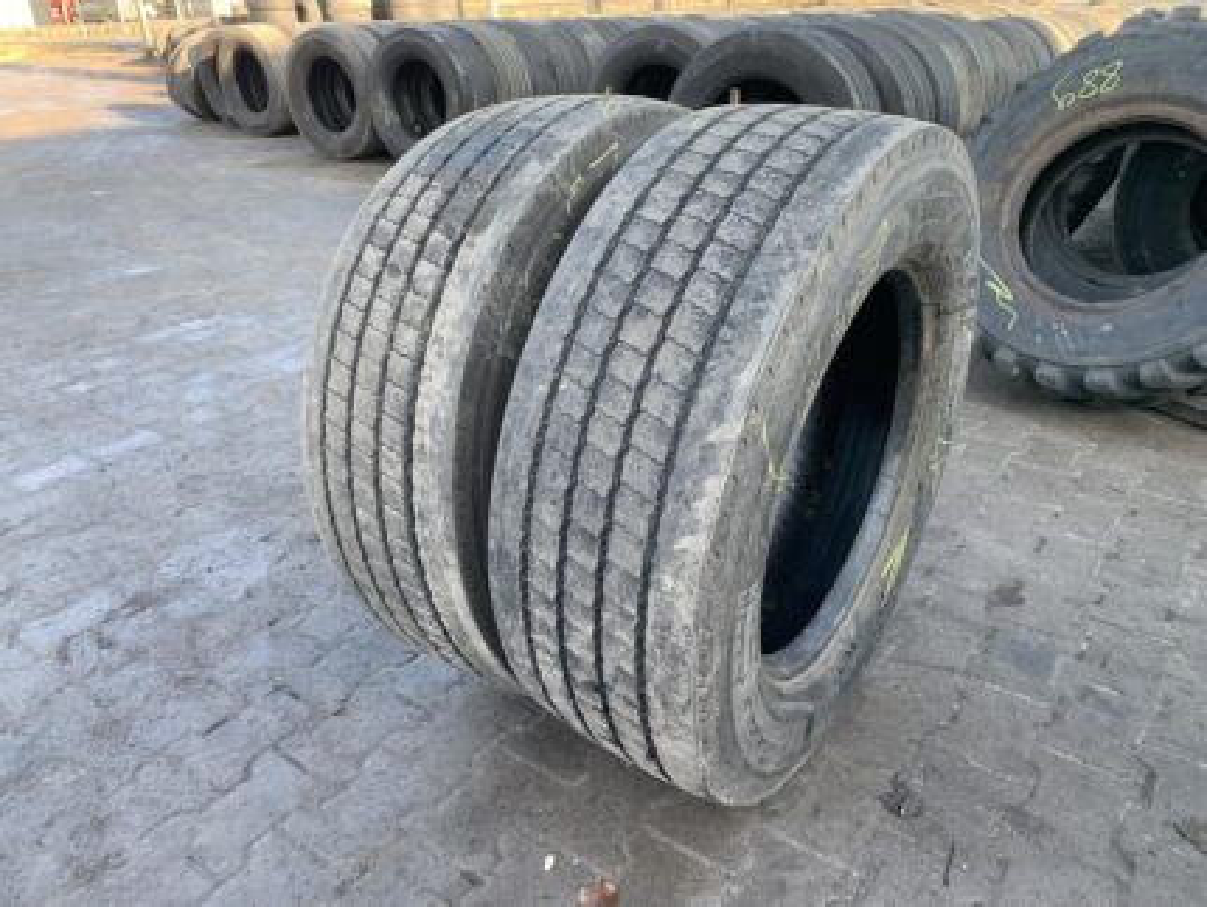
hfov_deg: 67.3
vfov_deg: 53.1
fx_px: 907
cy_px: 454
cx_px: 604
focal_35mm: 26
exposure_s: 1/121
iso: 40
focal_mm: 4.25
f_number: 1.8
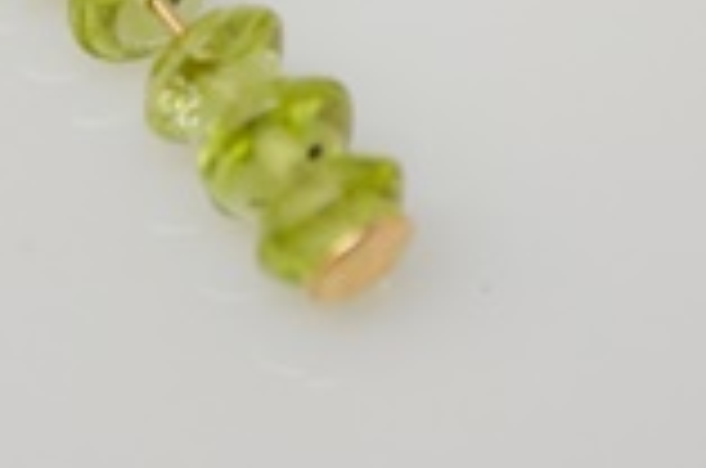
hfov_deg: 6.5
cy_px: -324
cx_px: 270
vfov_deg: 4.3
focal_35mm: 316
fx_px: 6183
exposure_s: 1/100
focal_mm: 55
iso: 400
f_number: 5.6
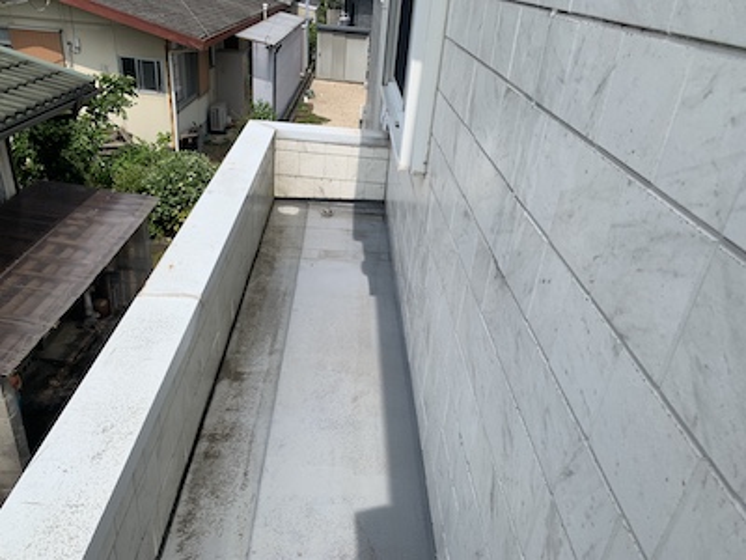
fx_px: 560
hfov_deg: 67.3
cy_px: 280
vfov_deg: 53.1
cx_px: 373
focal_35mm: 26
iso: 25
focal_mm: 4.25
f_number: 1.8
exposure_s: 1/3185
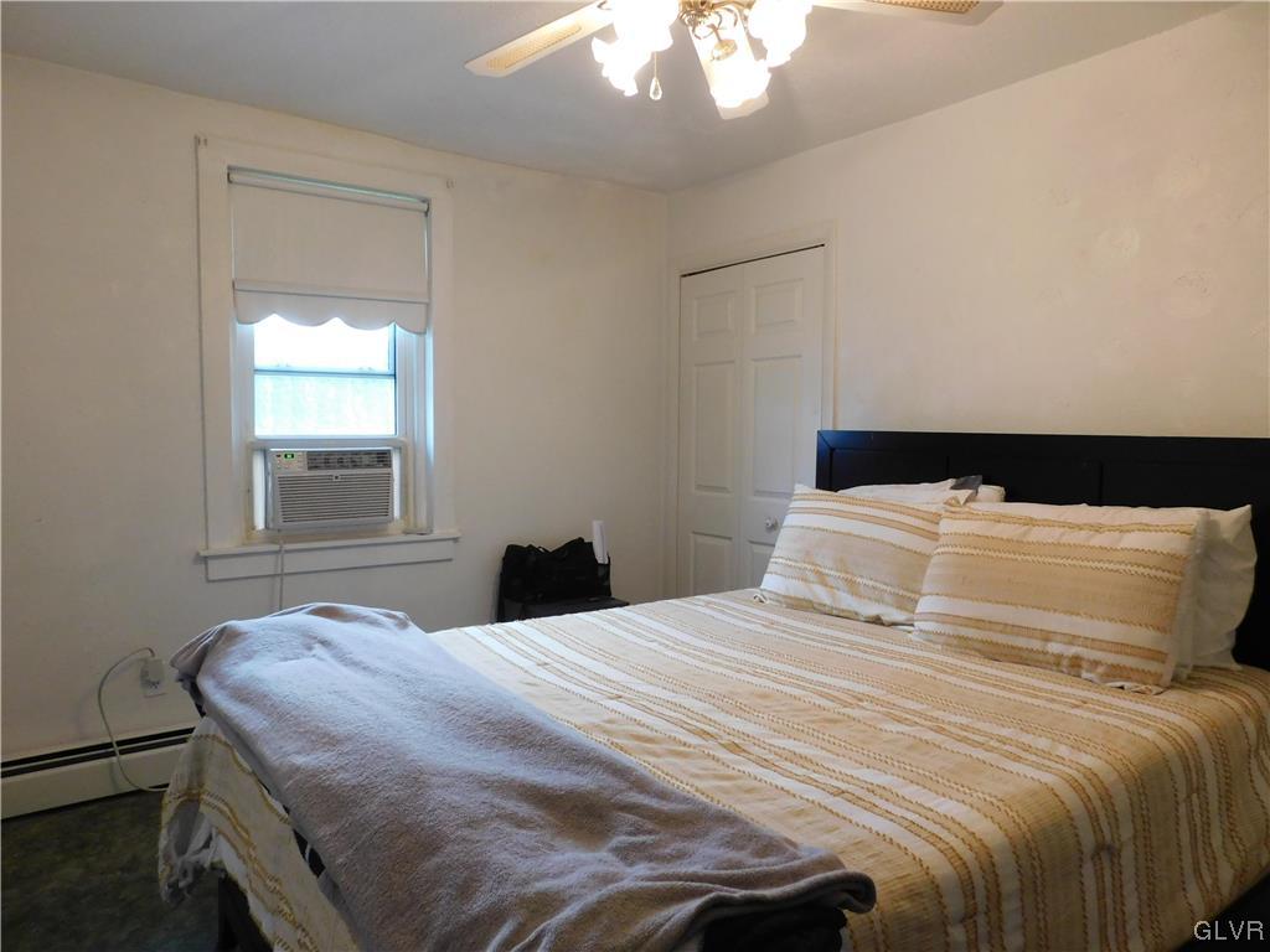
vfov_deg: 58.9
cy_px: 476
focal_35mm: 23
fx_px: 844
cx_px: 635
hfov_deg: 73.9
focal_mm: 4
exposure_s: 1/30
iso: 320
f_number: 3
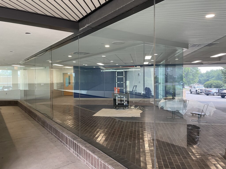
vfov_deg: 53.1
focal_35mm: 26
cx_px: 113
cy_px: 84
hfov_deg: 67.3
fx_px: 170
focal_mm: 4.2
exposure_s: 1/78
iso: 125
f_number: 1.6
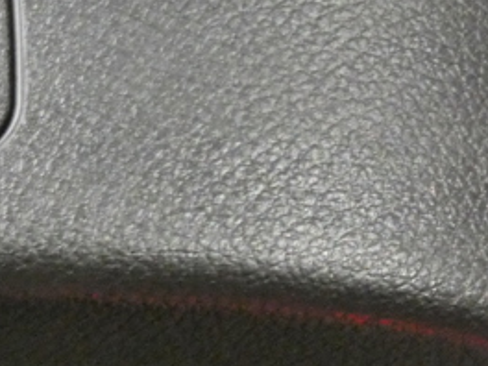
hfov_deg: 7.4
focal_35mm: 264
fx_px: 3722
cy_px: 111
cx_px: -227
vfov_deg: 5.6
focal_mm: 15.6
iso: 1600
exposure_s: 1/20
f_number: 4.6
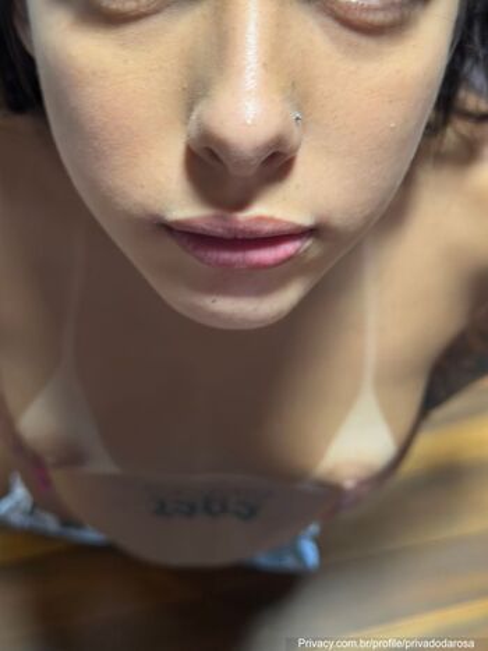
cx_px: 244
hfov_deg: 30.3
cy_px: 326
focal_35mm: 48
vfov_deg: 39.7
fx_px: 903
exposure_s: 1/40
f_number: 1.78
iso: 250
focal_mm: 6.86
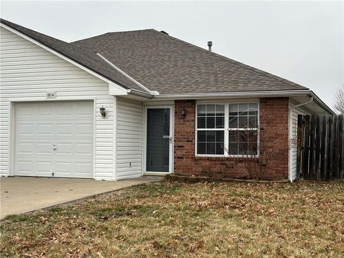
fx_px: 477
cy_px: 129
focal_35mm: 48
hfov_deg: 39.7
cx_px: 172
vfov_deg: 30.3
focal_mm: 6.86
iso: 64
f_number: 1.78
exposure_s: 1/482
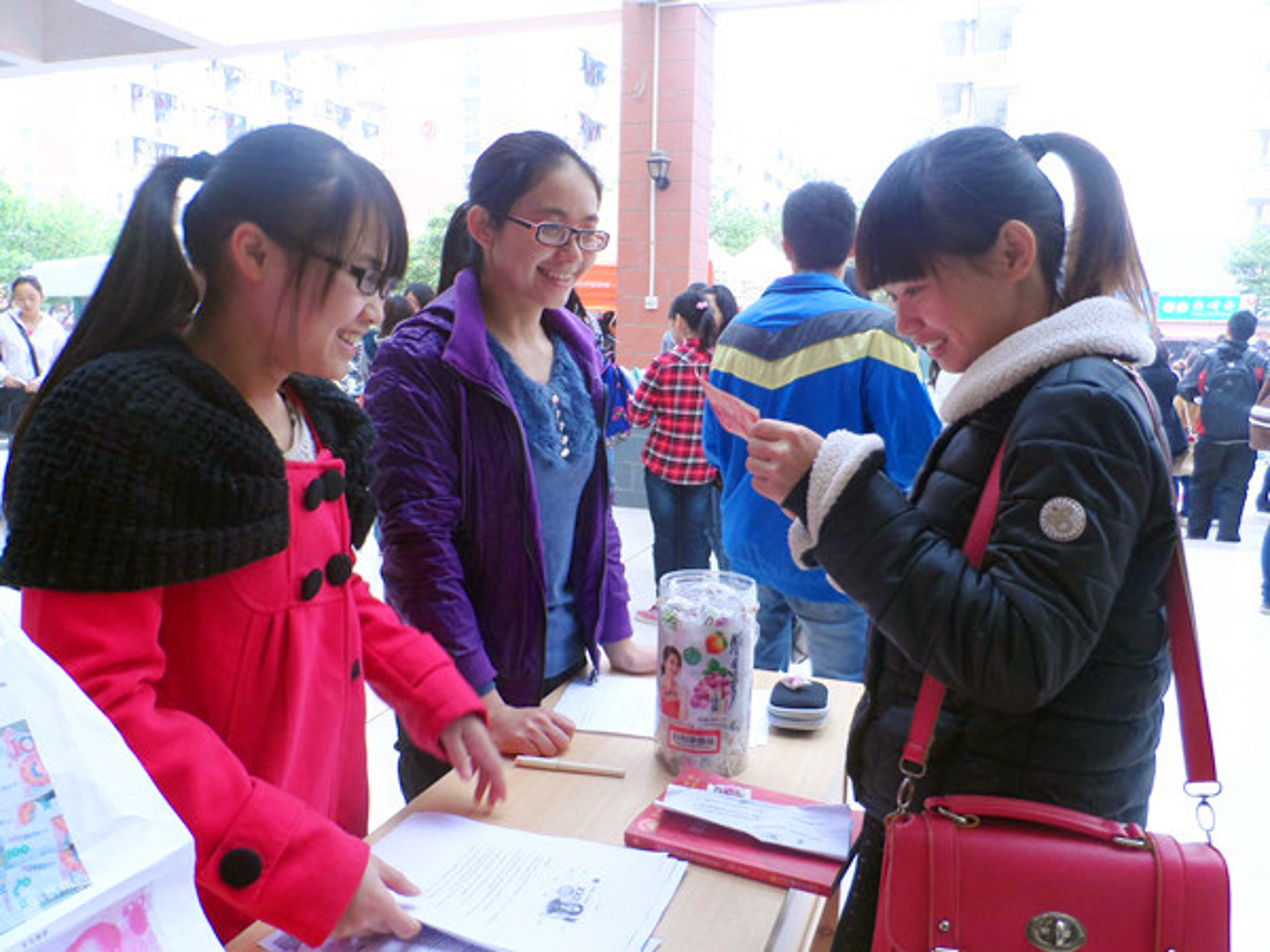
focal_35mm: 26
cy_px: 476
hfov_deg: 67.3
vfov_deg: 53.1
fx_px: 954
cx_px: 635
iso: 80
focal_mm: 4.3
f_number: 3.2
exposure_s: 1/45
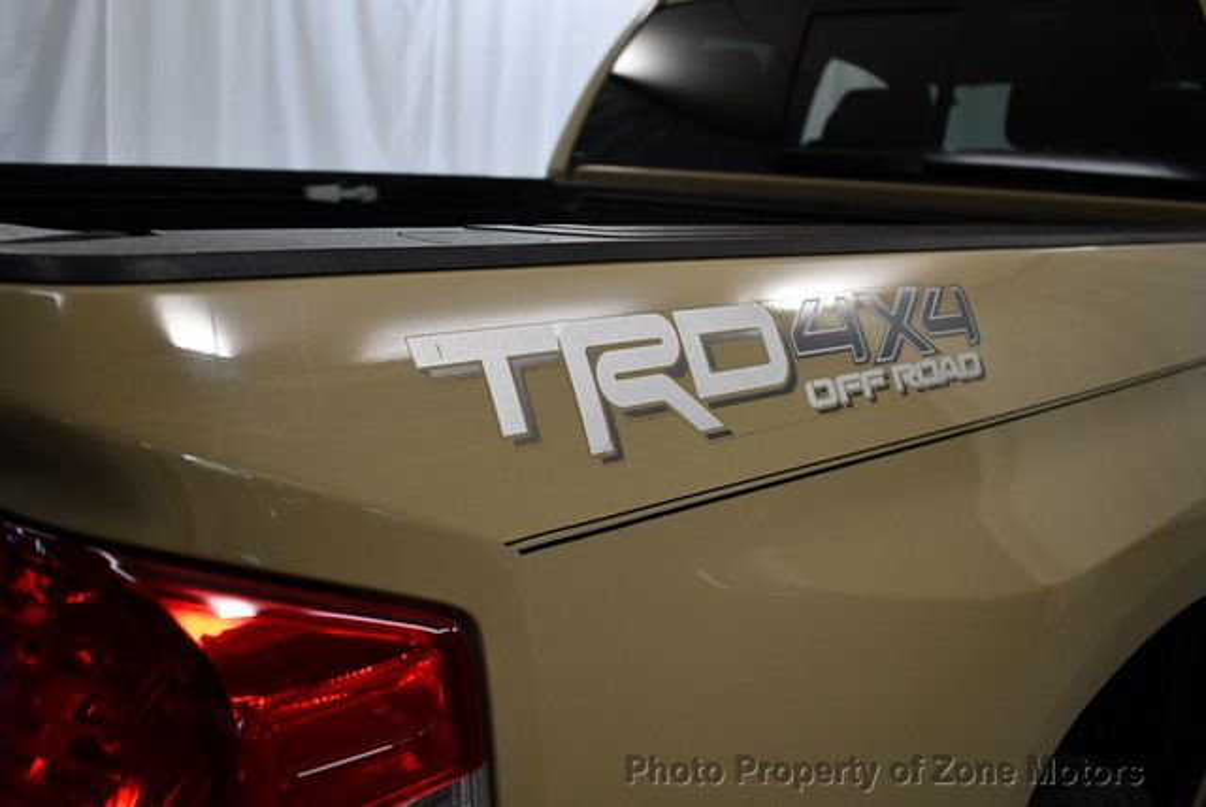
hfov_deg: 53.1
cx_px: 603
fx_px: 1207
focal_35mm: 36
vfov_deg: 36.9
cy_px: 404
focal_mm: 18
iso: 800
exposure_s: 1/250
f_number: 3.5
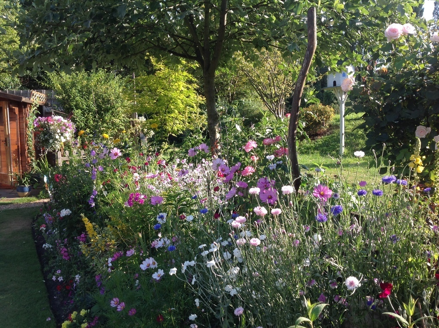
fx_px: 443
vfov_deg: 40.6
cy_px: 164
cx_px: 220
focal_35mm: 35
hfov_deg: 52.7
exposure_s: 1/392
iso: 50
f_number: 2.4
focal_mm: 4.28
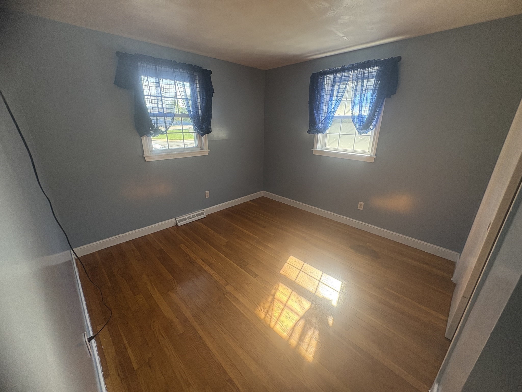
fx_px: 211
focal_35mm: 14
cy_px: 196
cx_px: 261
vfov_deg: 85.7
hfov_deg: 102.1
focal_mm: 2.22
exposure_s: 1/99
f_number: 2.2
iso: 160
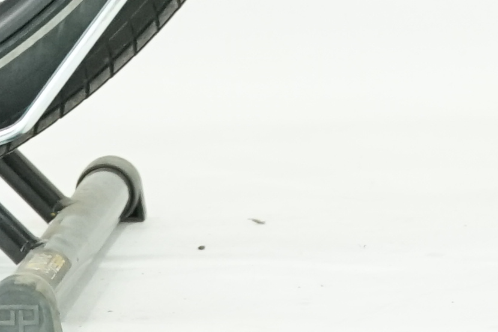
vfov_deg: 2.9
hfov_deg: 4.5
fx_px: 6309
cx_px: 743
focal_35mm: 456
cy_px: -865
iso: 2500
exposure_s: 1/200
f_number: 5.6
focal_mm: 63
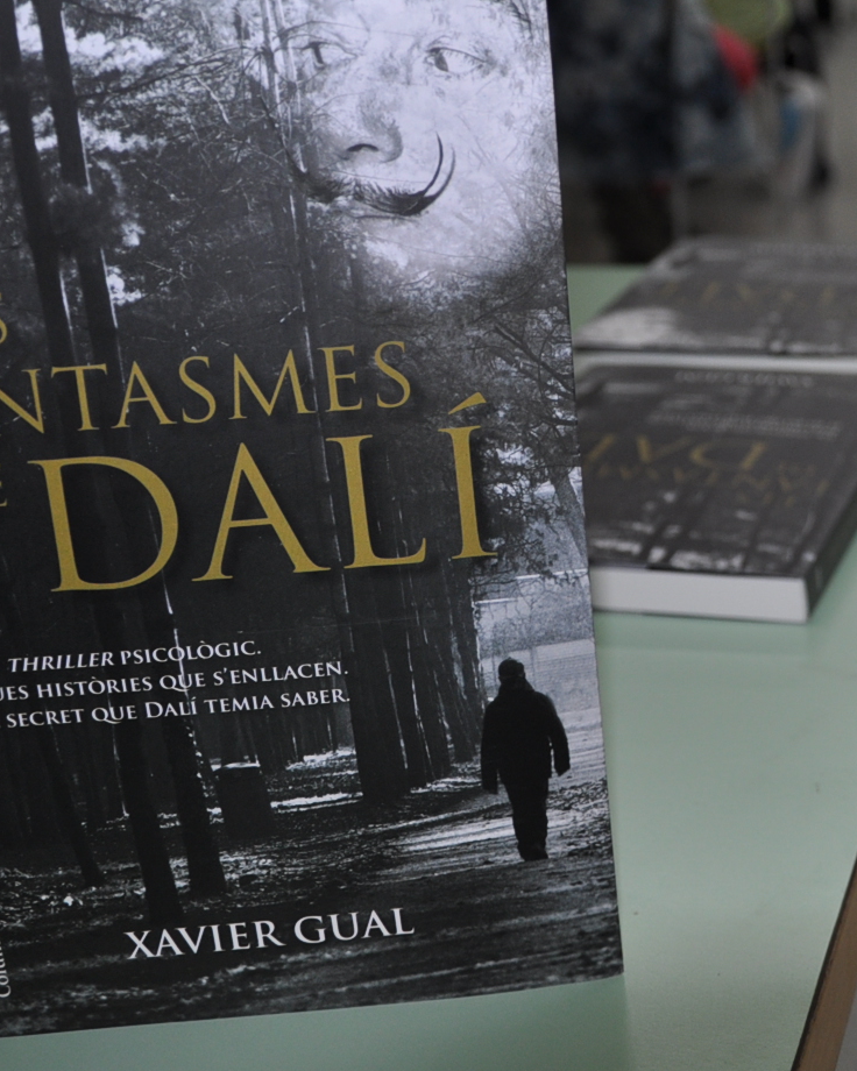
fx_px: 1871
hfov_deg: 24.6
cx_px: 862
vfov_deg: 31.5
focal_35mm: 59
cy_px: 302
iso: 250
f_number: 3.5
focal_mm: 18
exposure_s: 1/125
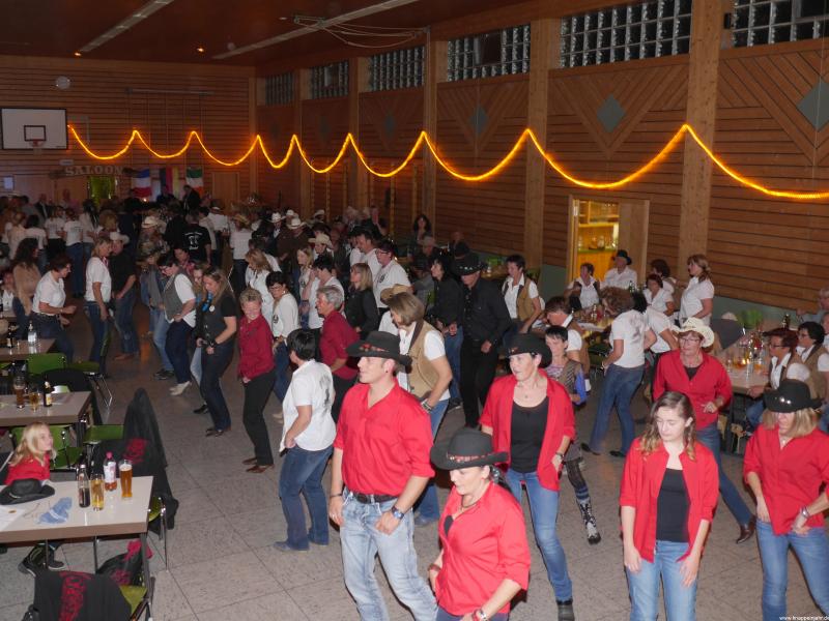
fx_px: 671
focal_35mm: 28
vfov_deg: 49.7
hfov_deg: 63.4
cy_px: 310
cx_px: 414
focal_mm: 14
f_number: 4
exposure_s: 1/8
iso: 200
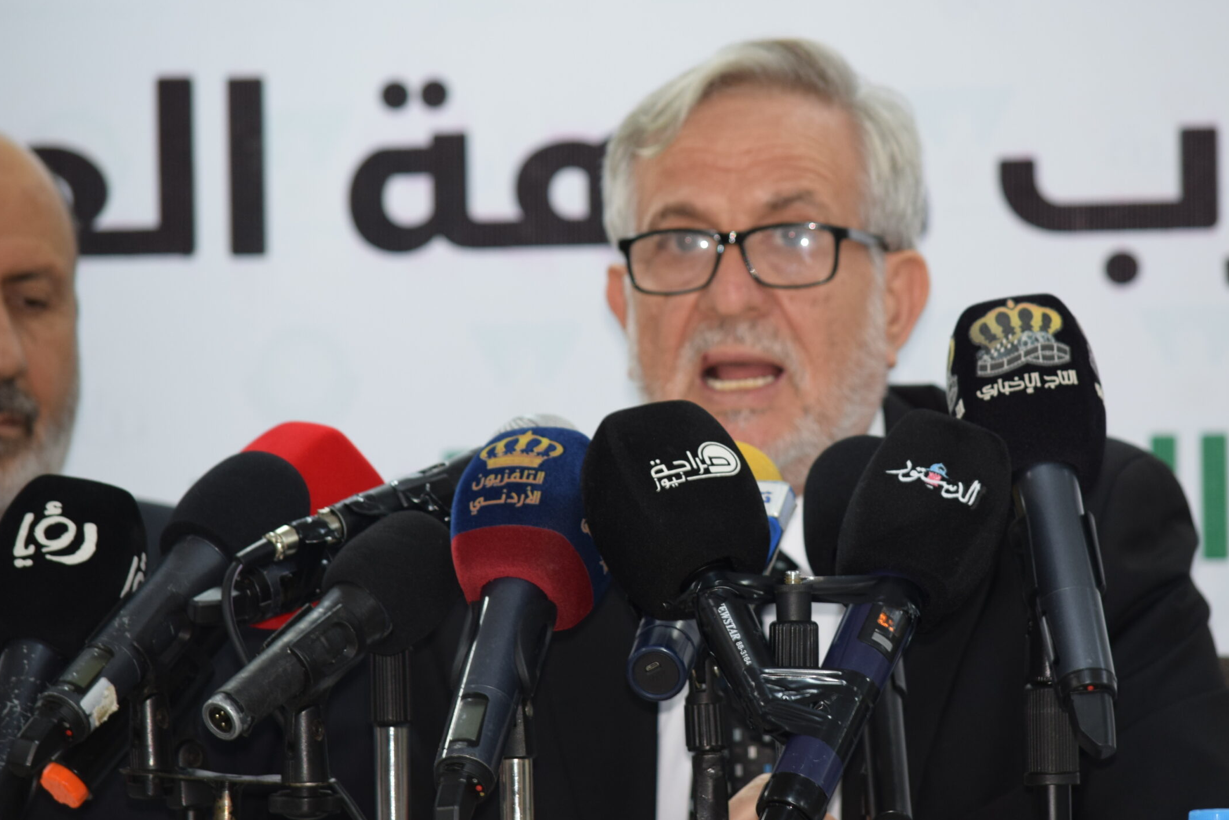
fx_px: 11426
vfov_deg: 4.1
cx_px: 716
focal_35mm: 335
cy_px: 400
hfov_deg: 6.2
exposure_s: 1/60
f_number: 5
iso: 500
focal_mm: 185
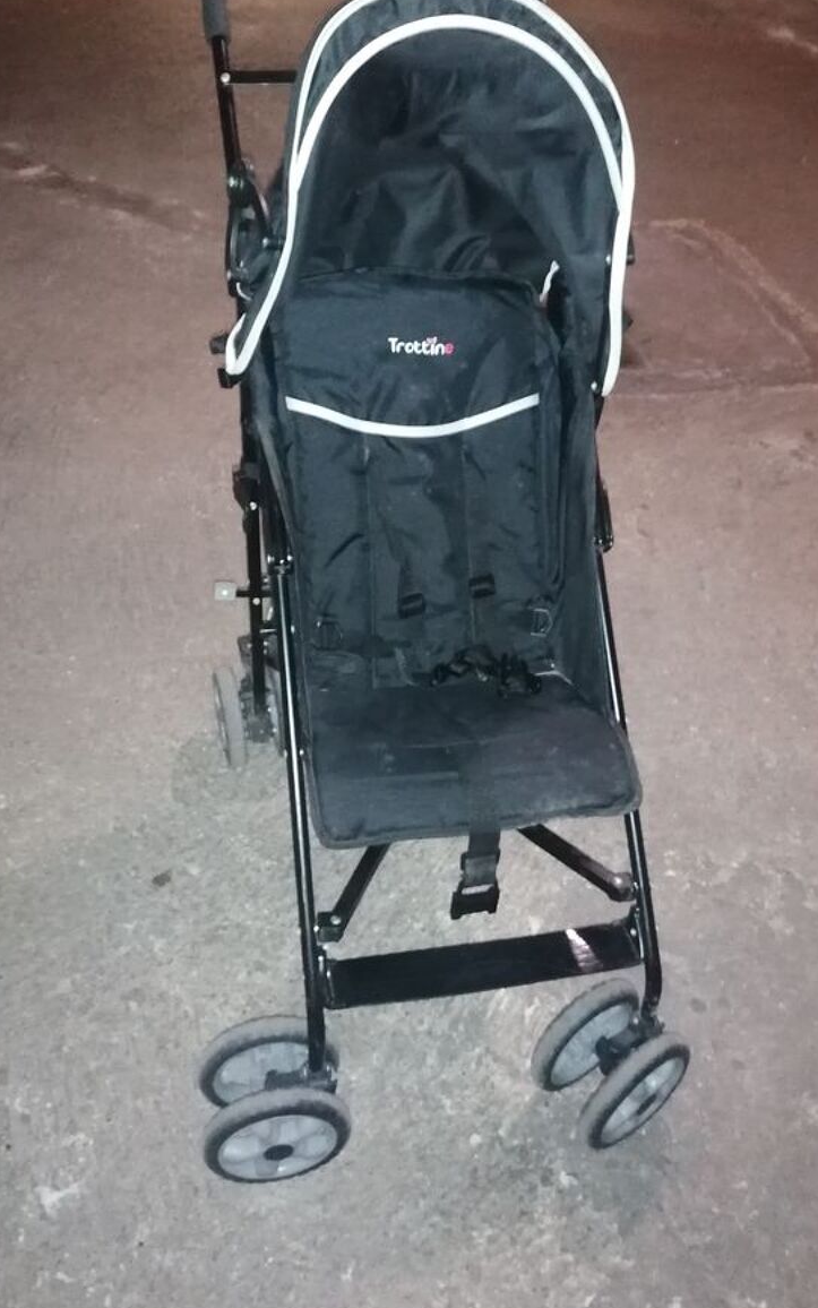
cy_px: 613
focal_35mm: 33
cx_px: 408
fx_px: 1176
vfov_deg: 58.1
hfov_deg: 38.3
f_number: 1.8
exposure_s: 1/16.7
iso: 1600
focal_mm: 4.75
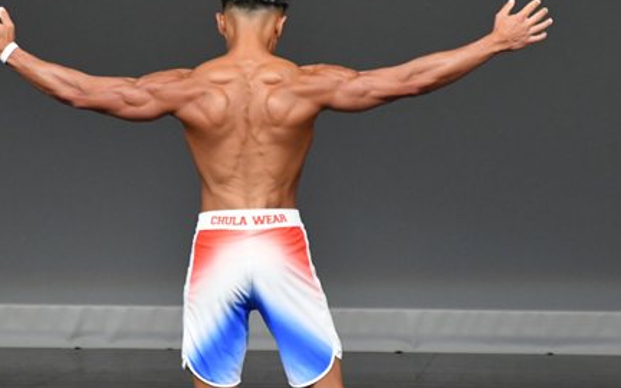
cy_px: 282
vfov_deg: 2.1
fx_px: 10679
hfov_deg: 3.3
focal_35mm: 631
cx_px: 254
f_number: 5.6
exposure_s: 1/400
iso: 4000
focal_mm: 230
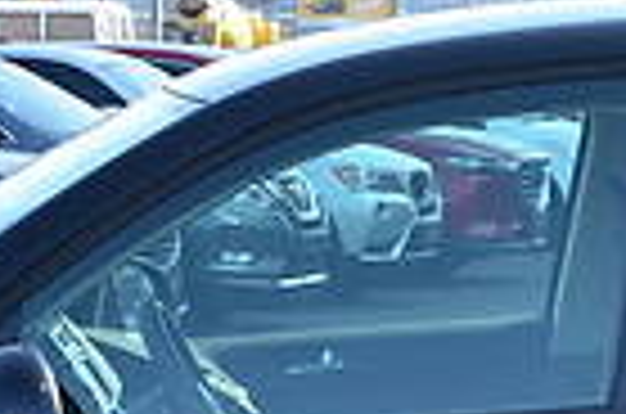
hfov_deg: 9.9
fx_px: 3591
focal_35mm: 207
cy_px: 486
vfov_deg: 6.6
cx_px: 486
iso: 200
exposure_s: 1/200
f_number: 7.1
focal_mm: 24
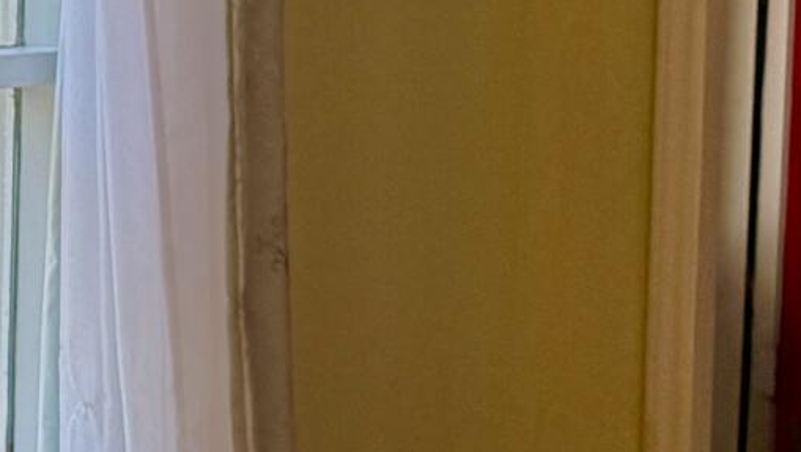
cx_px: -792
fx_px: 3273
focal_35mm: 154
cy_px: 44
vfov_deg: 7.9
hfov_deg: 12.4
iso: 64
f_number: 1.78
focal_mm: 6.76
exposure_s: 1/218
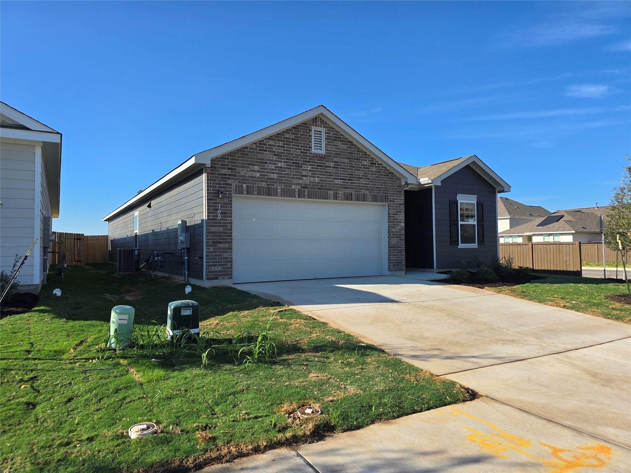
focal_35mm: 23
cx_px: 316
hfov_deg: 73.9
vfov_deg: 58.9
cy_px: 236
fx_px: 419
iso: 12
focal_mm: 6.3
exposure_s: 1/662
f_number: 1.7
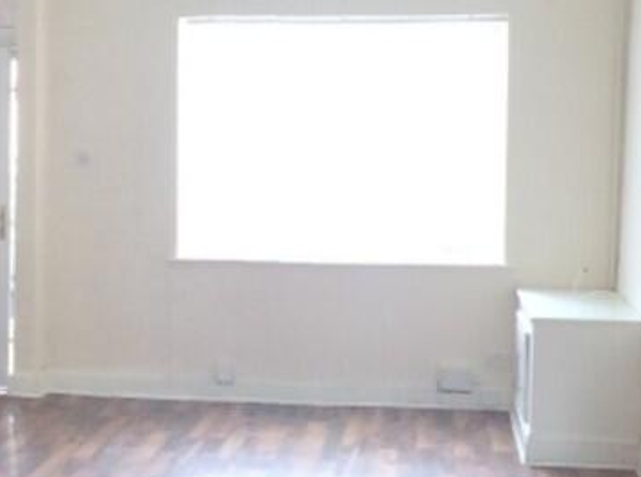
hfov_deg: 22.2
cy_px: 238
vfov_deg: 17.7
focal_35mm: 83
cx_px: -79
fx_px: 1532
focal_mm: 4.15
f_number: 2.2
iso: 500
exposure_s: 1/120
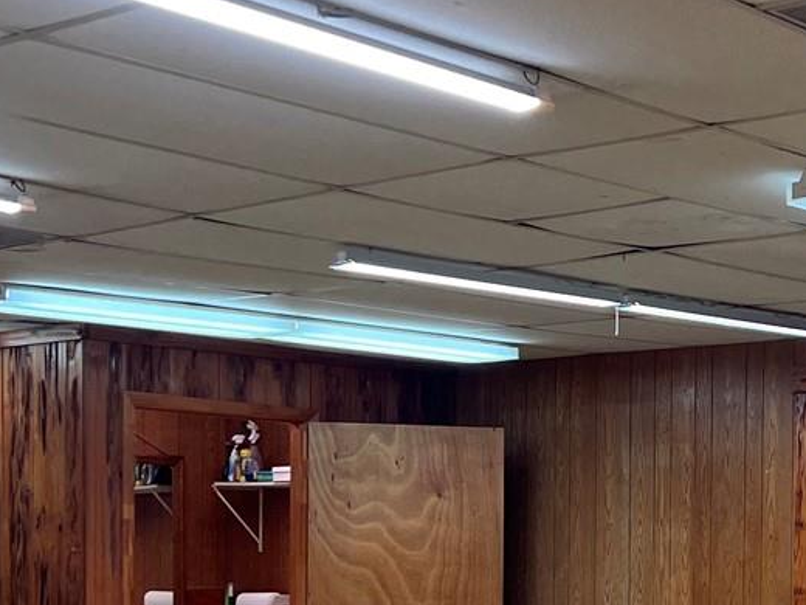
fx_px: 1863
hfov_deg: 23.4
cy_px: 593
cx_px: 803
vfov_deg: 18.0
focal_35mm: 80
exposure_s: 1/120
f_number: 1.5
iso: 100
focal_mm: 5.7
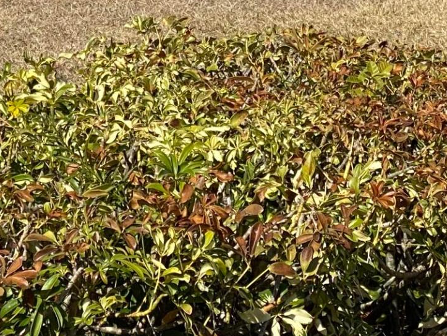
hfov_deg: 9.5
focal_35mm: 207
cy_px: -176
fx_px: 2674
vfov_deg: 7.1
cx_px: 116
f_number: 2
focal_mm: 6
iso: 20
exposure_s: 1/1653
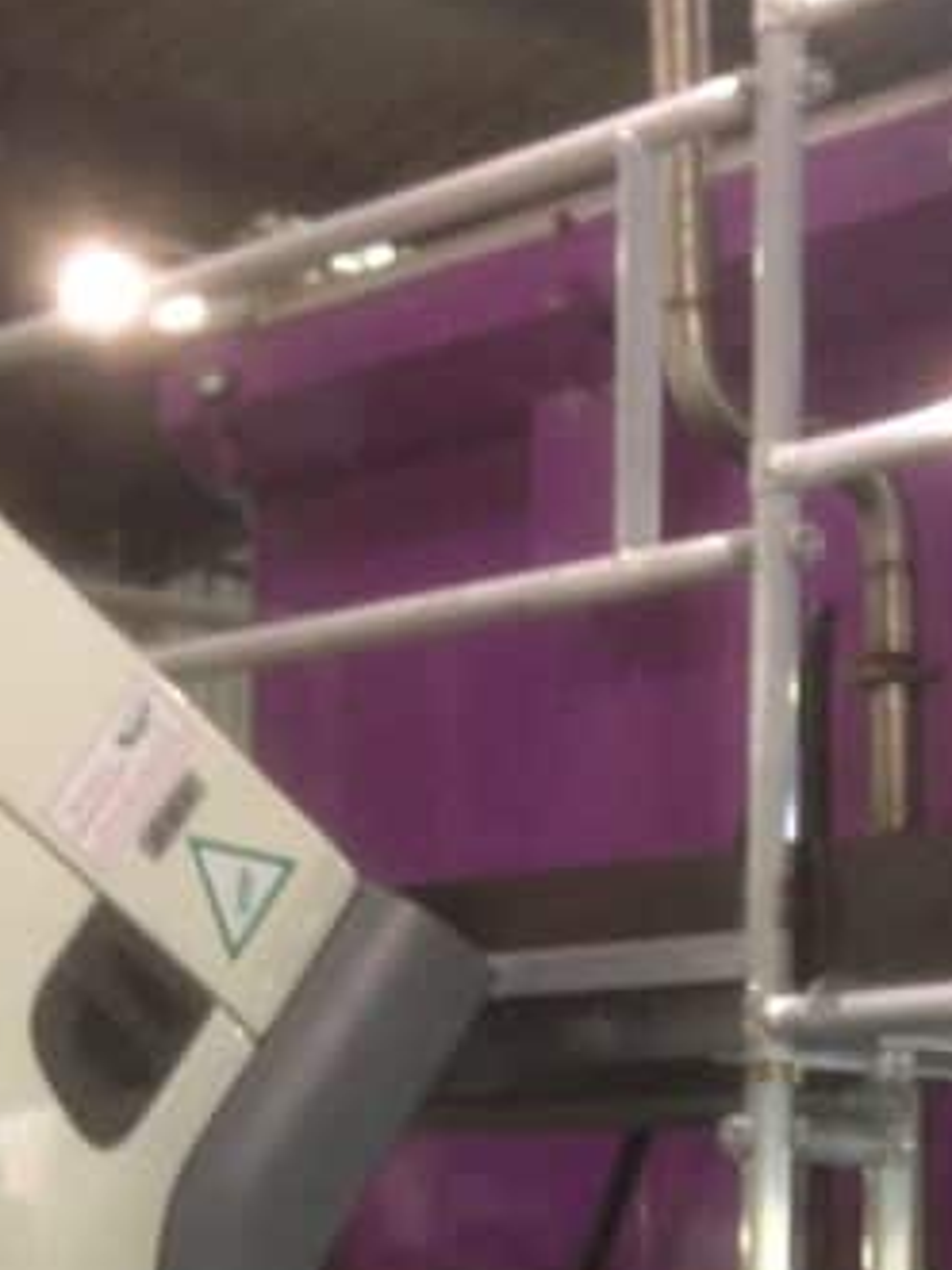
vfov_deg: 18.5
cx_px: 1040
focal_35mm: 102
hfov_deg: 14.2
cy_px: 1389
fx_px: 3743
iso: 160
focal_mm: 4.13
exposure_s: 1/20
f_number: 2.4
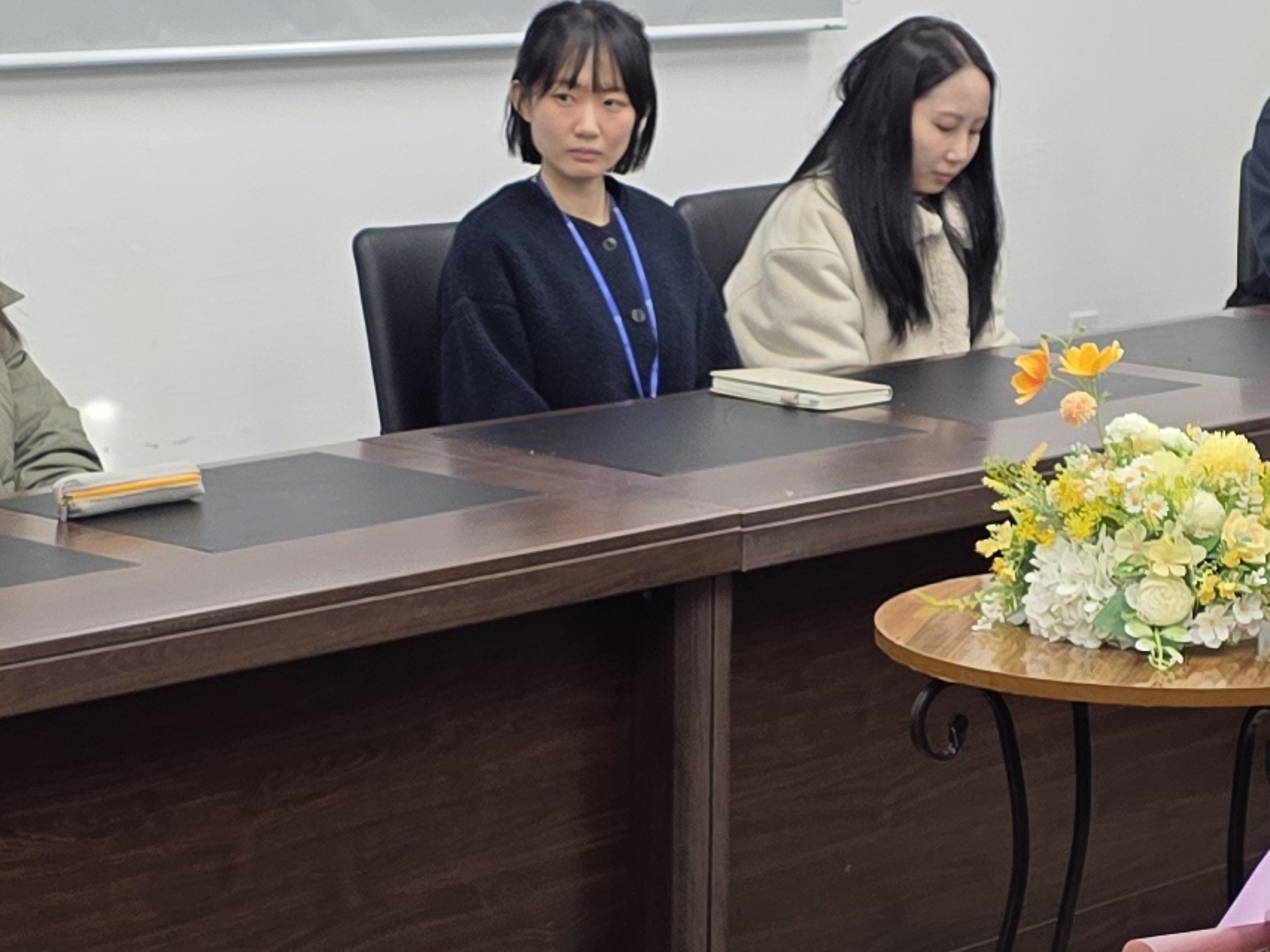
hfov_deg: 18.1
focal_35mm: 108
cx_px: 921
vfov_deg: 13.6
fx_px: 3962
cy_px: 754
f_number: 1.7
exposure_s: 1/120
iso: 100
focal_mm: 6.25
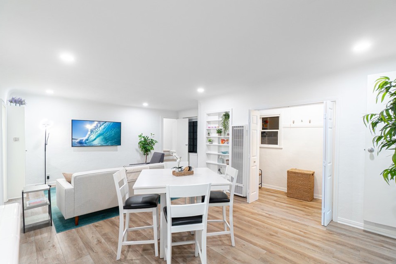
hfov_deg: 96.7
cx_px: 206
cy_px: 138
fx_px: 176
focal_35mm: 16
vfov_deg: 73.6
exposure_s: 1/5
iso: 320
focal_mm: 10
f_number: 7.1
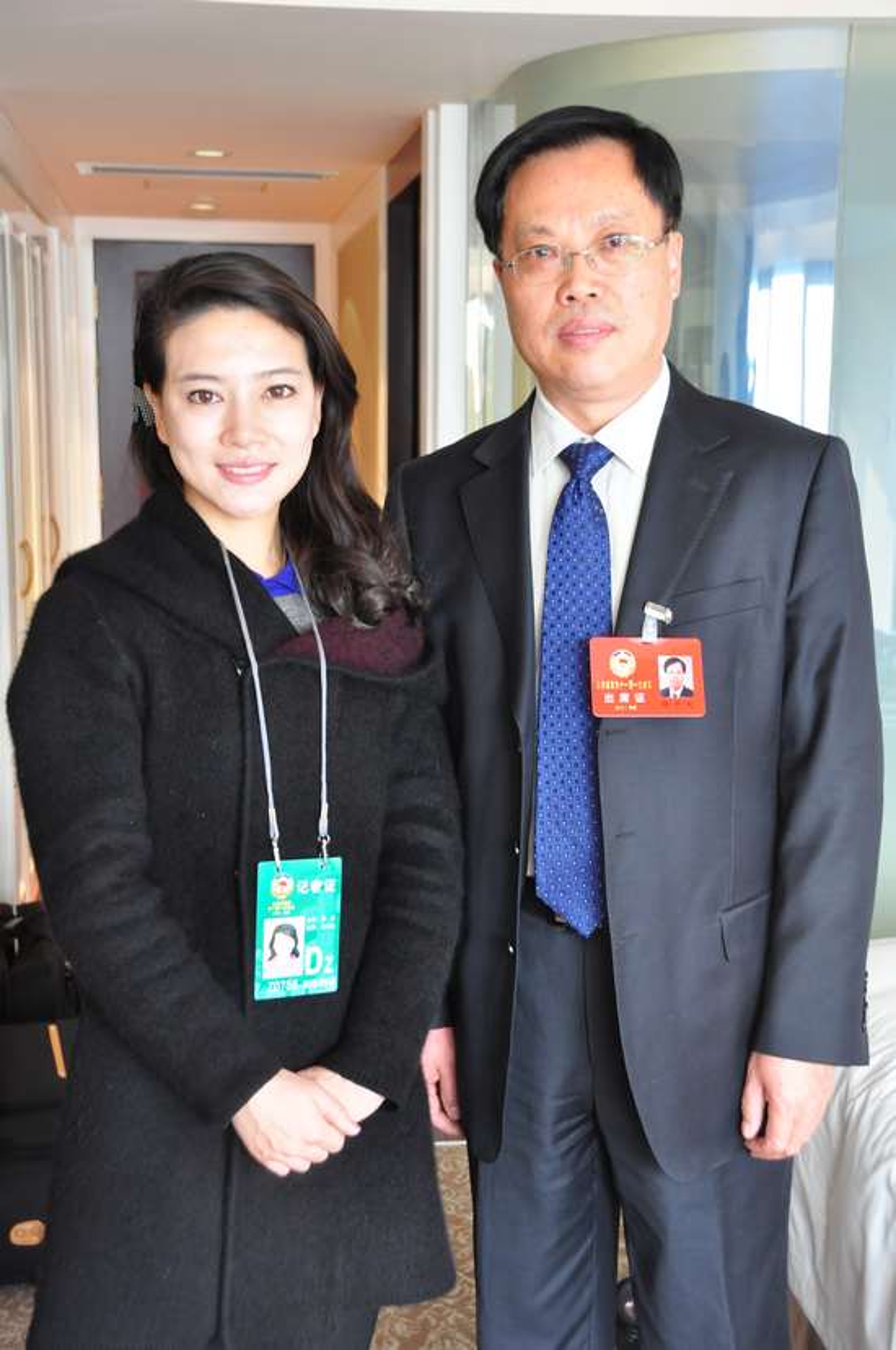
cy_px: 675
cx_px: 448
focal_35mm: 52
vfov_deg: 37.9
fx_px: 1965
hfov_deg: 25.7
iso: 800
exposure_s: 1/10
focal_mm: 35
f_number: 5.6
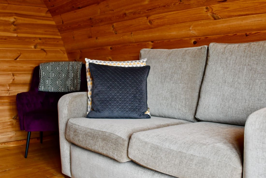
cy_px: 89
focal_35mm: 42
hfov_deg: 46.4
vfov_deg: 31.9
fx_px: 310
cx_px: 133
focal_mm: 28
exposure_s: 1/125
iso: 1400
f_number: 3.5
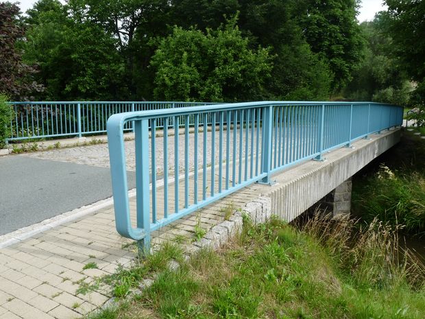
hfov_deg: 58.4
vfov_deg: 45.4
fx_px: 381
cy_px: 160
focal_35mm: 31
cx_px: 212
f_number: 5.6
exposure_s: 1/200
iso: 100
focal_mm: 5.4
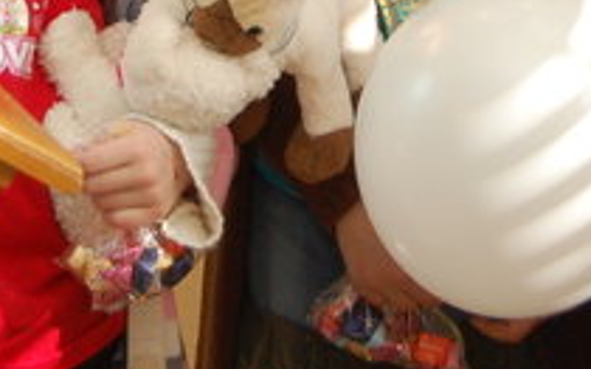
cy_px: -220
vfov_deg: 5.9
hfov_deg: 9.5
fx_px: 3558
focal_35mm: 221
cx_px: 374
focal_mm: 38
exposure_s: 1/125
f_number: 5.6
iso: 400
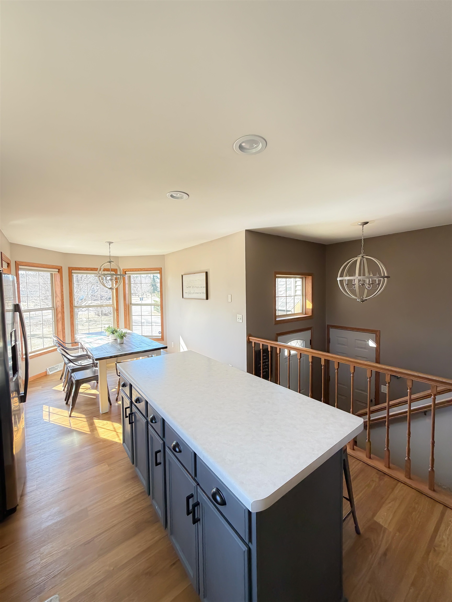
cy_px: 301
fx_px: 244
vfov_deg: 102.1
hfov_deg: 85.7
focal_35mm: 14
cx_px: 226
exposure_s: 1/120
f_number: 2.2
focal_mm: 2.22
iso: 200
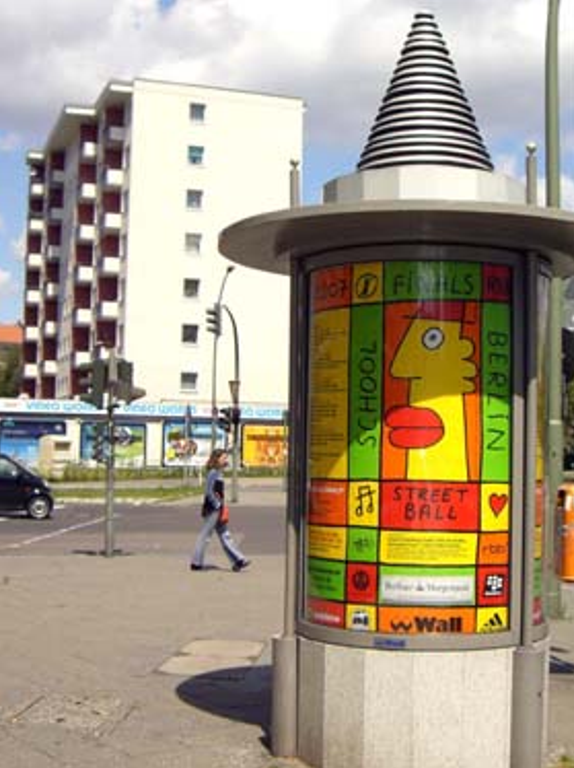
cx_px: 348
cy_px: 384
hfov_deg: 28.4
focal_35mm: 51
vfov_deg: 37.5
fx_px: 1130
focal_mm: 6.2
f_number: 4.3
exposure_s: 1/800
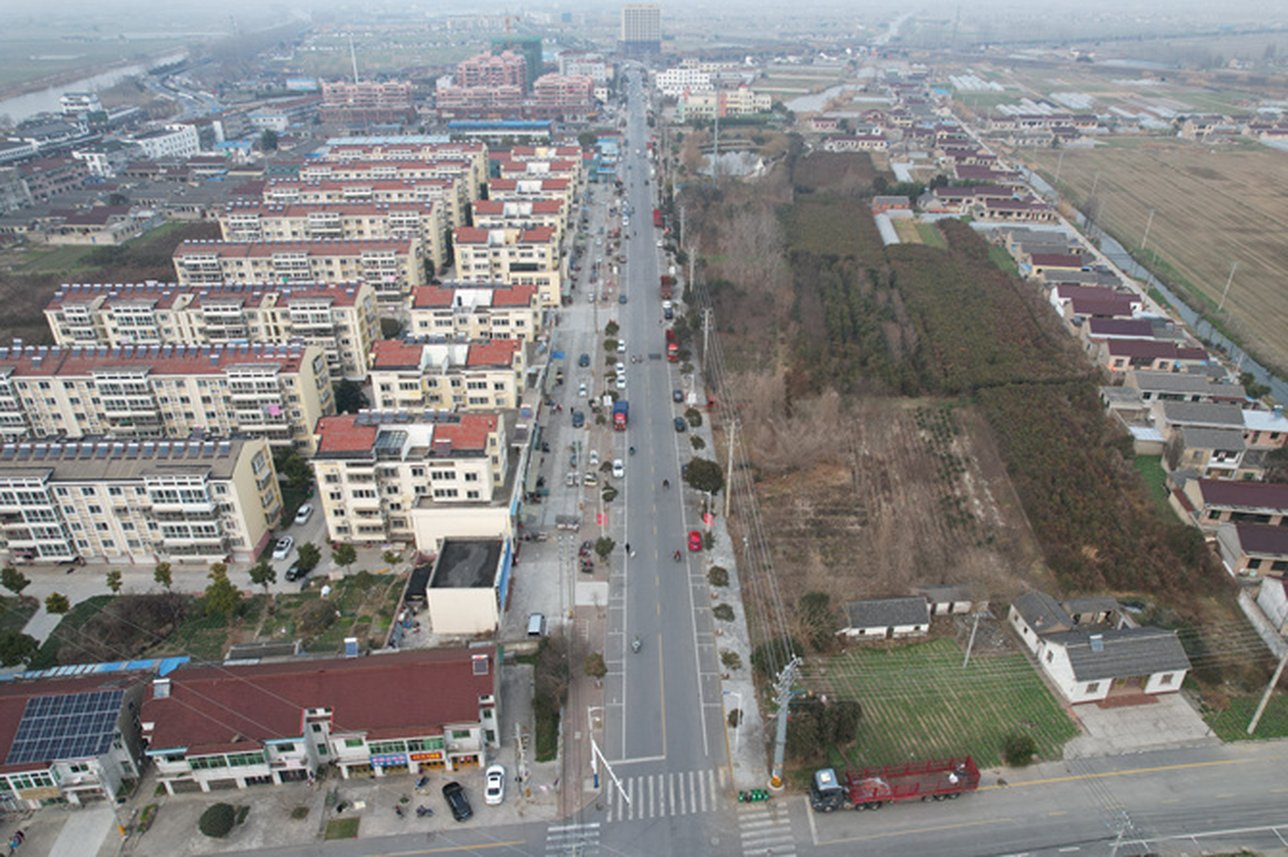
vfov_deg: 55.0
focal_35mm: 23
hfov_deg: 76.1
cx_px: 648
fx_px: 822
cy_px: 444
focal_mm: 8.38
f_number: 2.8
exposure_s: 1/640
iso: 110
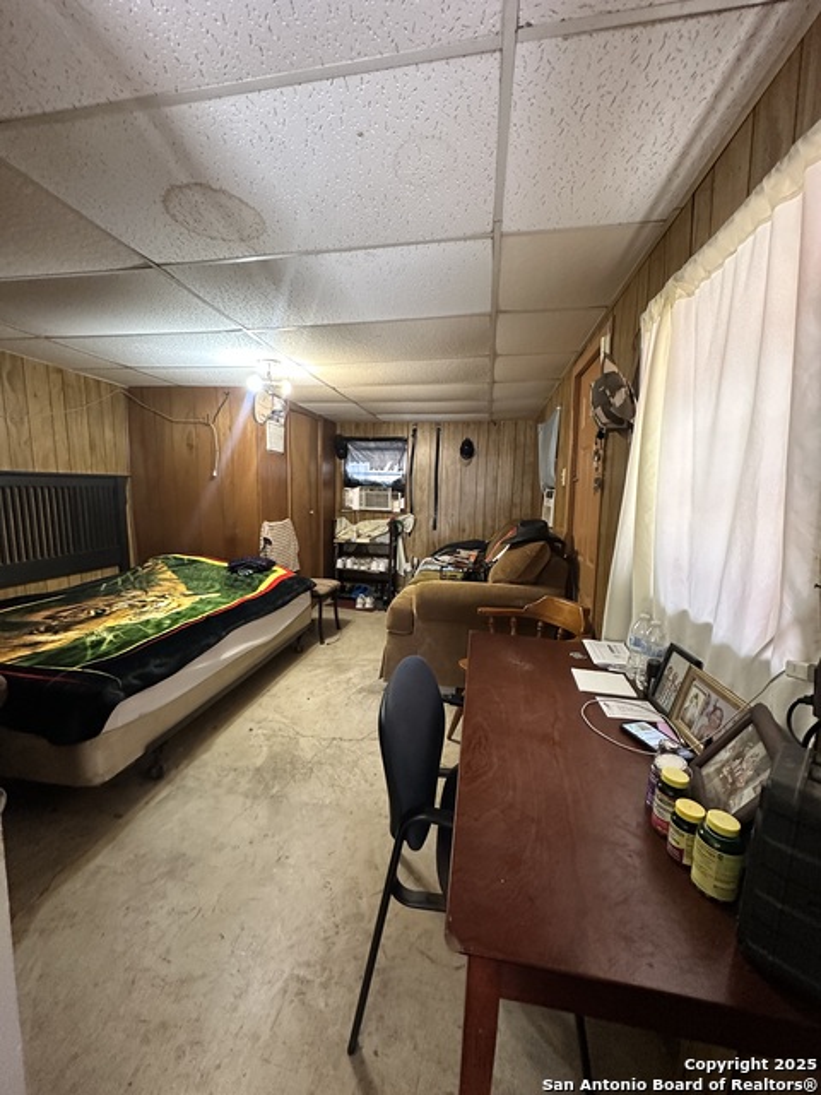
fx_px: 443
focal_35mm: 14
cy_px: 548
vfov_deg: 102.1
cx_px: 410
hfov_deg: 85.7
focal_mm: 2.22
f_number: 2.2
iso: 500
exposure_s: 1/60
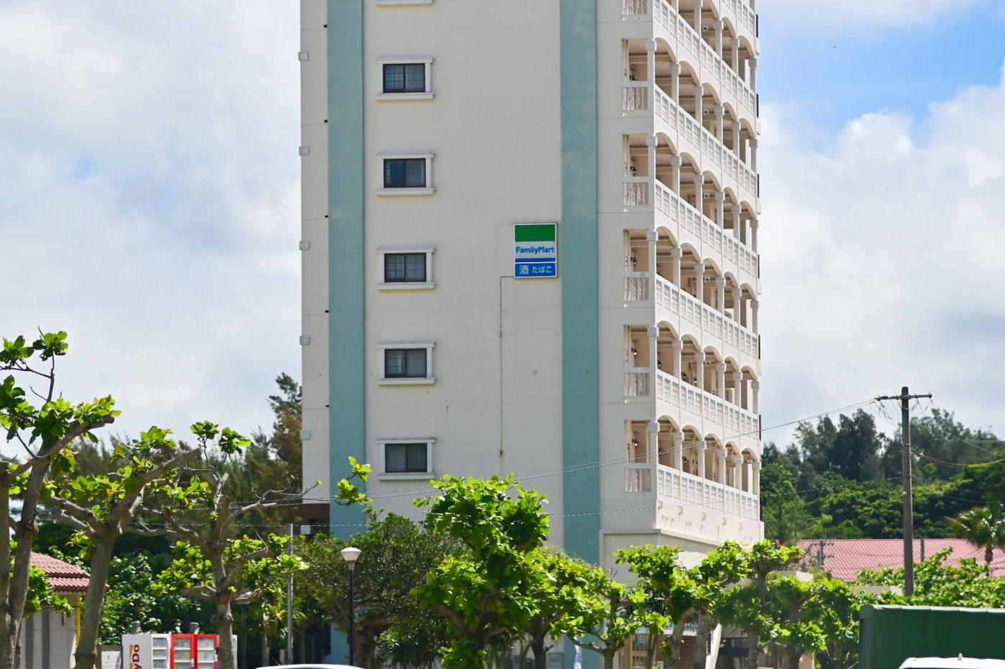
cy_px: 74
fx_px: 5385
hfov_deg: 10.7
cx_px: 525
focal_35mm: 193
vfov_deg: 7.1
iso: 100
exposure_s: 1/2000
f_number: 4
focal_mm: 105
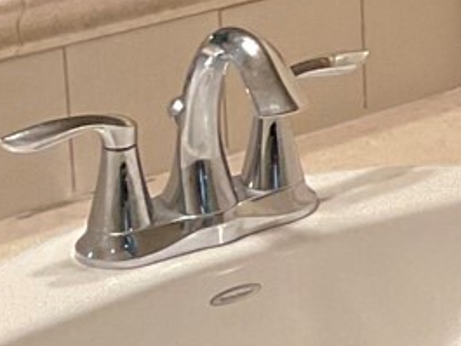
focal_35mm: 175
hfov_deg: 9.5
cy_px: -162
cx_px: 1259
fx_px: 2332
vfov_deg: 8.3
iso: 160
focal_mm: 3
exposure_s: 1/60
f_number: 1.8
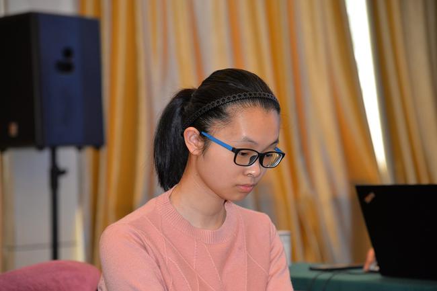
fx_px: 1456
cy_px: 146
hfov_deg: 17.1
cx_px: 218
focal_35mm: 120
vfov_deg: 11.4
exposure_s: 1/100
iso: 1000
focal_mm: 120
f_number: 5
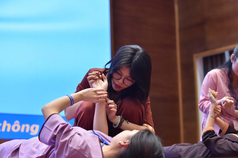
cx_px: 123
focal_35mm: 82
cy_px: 82
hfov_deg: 24.8
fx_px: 542
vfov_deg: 16.6
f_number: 2.8
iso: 1250
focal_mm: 75
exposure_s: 1/200
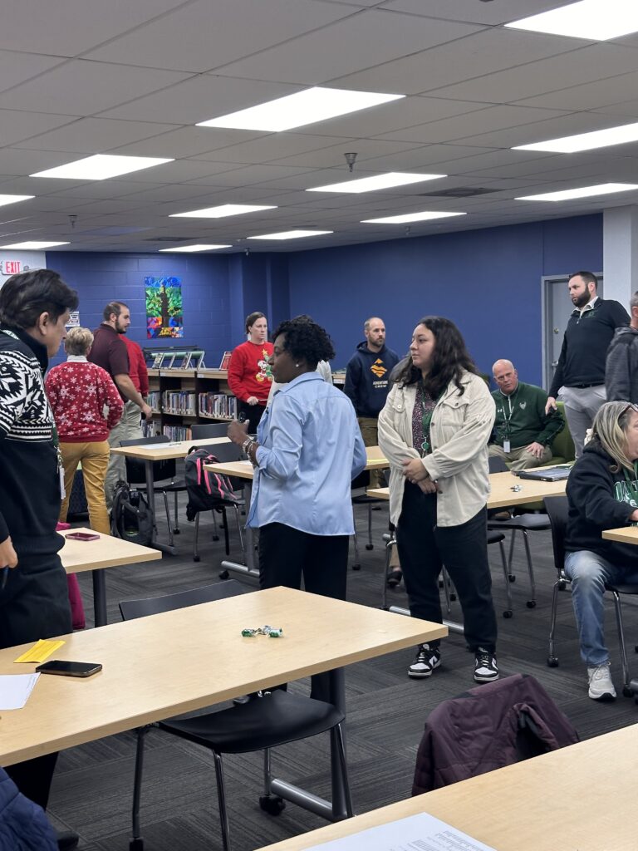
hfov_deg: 30.3
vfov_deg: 39.7
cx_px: 319
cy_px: 426
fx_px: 1180
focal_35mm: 48
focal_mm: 6.86
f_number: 1.78
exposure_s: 1/60
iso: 80
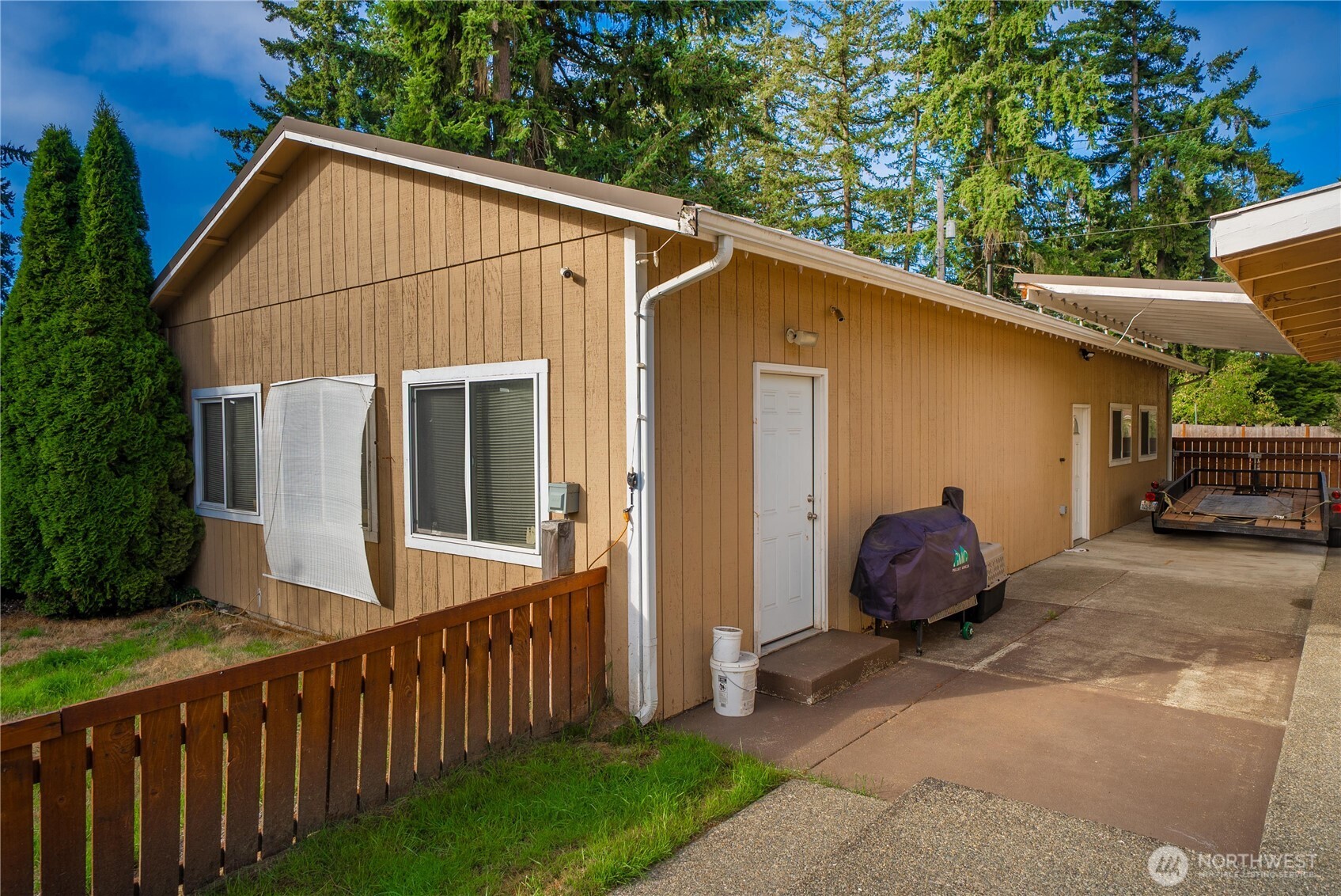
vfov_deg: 57.3
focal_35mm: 22
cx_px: 670
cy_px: 448
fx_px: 820
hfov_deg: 78.6
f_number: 7.1
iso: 80
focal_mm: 22
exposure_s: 1/100
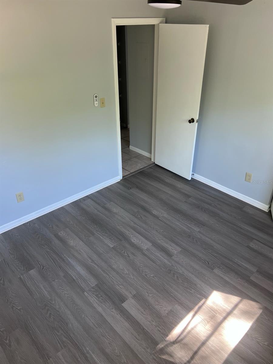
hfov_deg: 53.1
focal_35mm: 26
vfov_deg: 67.3
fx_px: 273
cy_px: 182
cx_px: 136
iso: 100
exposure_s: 1/121
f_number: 1.5
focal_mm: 5.7
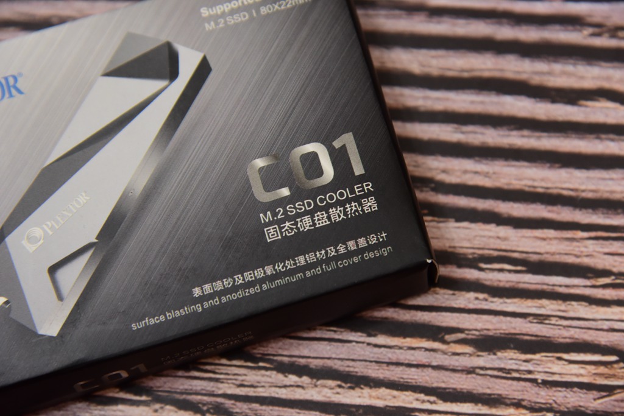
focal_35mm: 120
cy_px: 208
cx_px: 312
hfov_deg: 17.1
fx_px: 2080
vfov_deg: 11.4
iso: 1600
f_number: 5.6
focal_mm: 120
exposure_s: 1/60
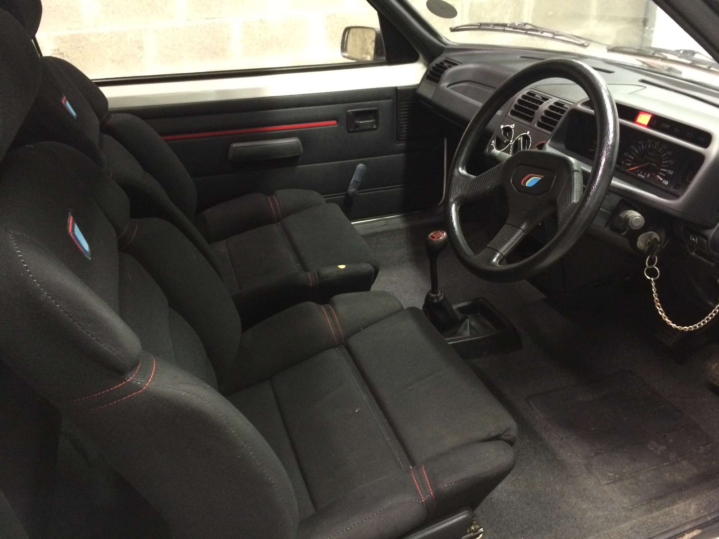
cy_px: 270
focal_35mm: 29
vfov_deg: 48.2
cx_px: 360
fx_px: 602
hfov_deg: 61.7
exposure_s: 1/15
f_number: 2.2
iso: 320
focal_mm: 4.15
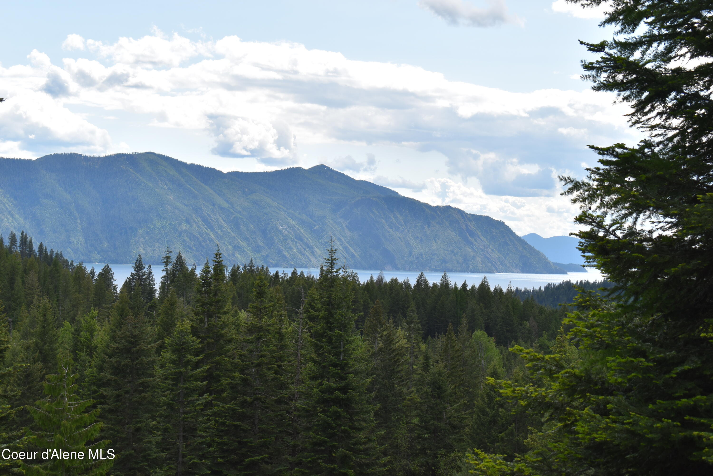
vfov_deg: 16.6
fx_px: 1634
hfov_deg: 24.6
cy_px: 238
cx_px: 356
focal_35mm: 82
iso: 100
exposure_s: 1/200
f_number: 9
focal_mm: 55
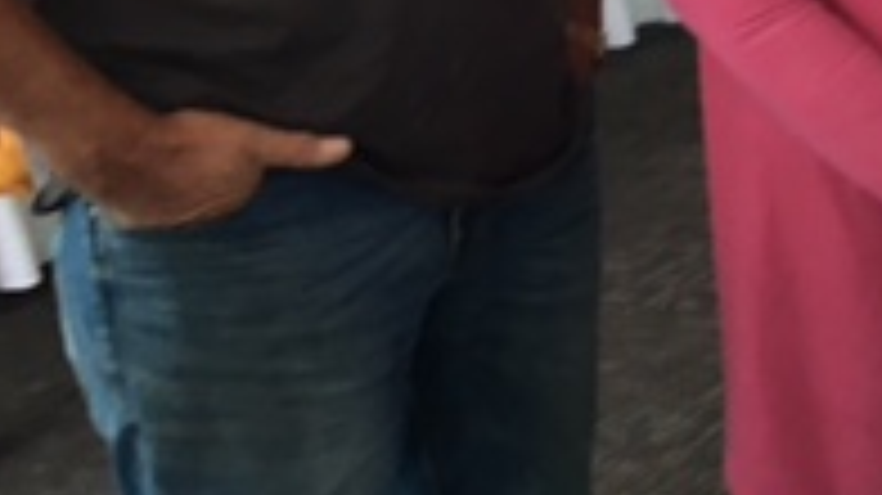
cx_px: 1166
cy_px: 171
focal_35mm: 103
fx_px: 2408
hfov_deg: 19.1
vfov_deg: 11.7
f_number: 2.2
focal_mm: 4.15
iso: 40
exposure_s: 1/33
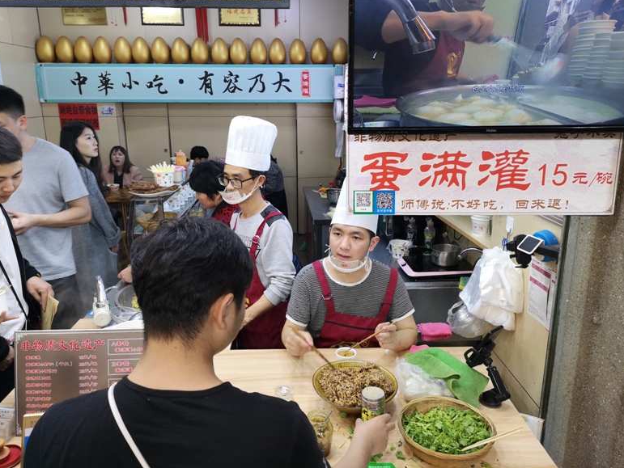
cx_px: 312
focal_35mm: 28
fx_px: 505
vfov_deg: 49.8
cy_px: 226
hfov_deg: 63.4
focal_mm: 3.95
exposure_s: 1/50
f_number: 1.8
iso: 80
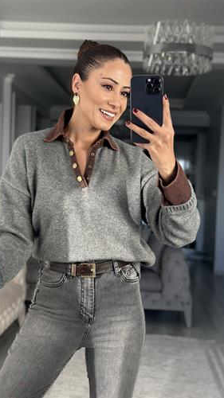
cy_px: 197
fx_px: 560
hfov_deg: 22.6
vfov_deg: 39.2
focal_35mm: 53
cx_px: 81
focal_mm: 6.86
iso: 80
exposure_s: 1/198
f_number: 1.78
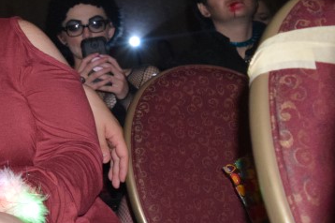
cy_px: 22
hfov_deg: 21.6
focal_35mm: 87
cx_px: -77
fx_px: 809
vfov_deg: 15.5
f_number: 3.5
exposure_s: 1/60
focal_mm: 18
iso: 2500
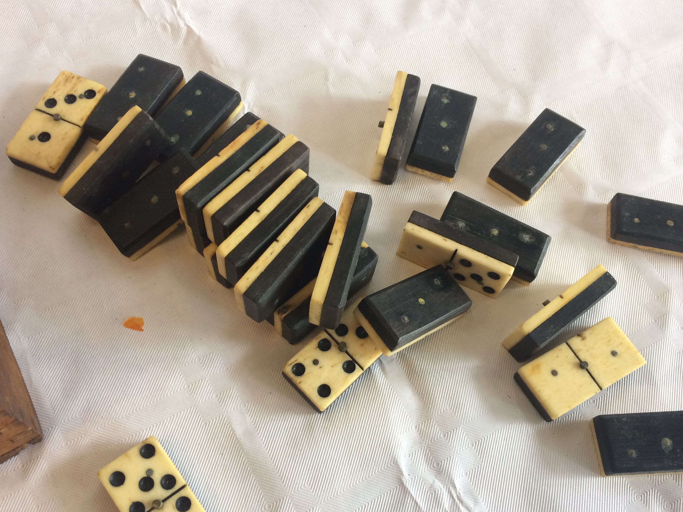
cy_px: 278
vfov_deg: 42.9
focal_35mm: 33
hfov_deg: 55.4
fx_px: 651
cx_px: 344
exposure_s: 1/33
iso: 50
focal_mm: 4.15
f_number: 2.2
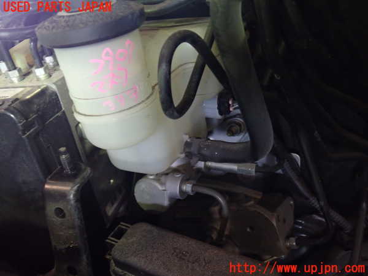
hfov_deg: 56.8
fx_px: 340
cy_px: 138
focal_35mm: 32
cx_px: 184
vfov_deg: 44.2
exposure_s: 1/30
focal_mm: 5.79
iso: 800
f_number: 2.4
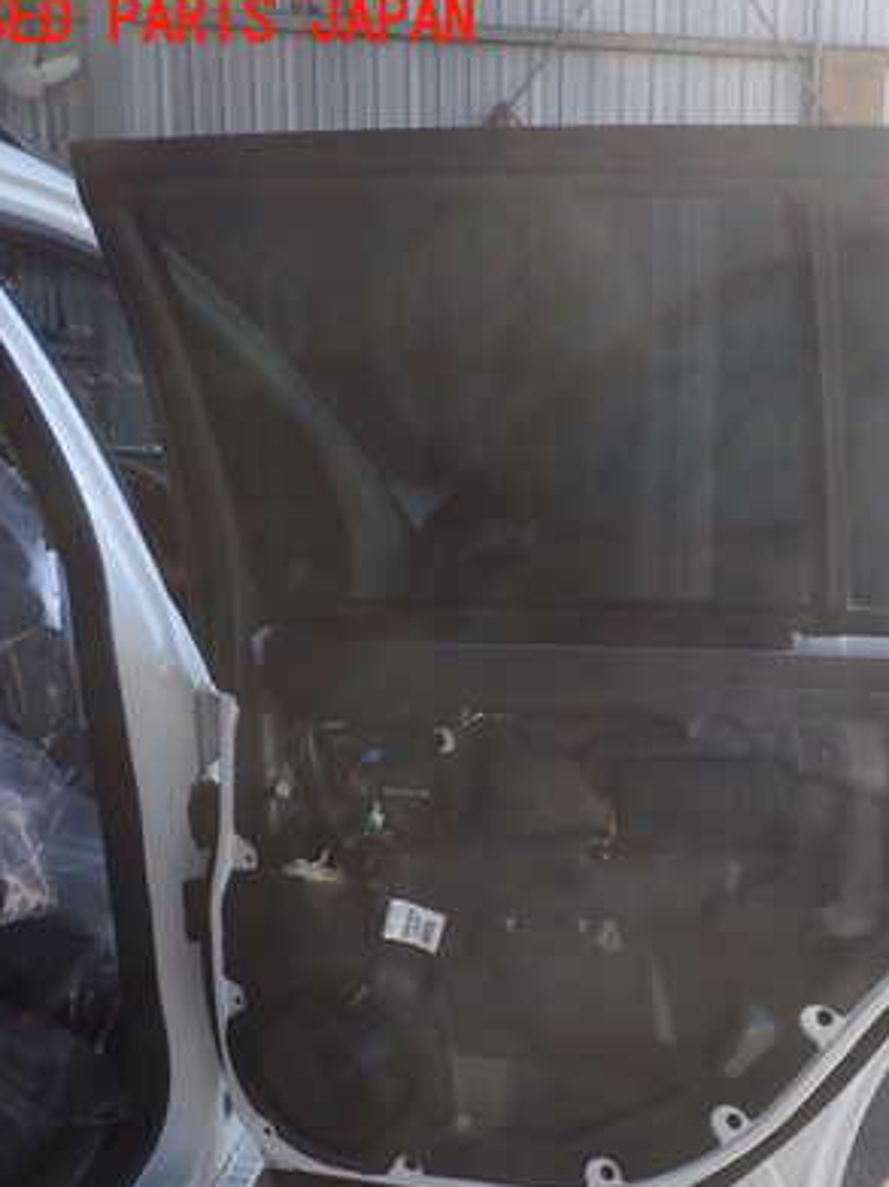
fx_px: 1576
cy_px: 668
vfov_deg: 41.2
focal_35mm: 46
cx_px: 834
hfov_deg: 29.9
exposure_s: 1/320
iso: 100
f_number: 3.2
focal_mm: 5.4
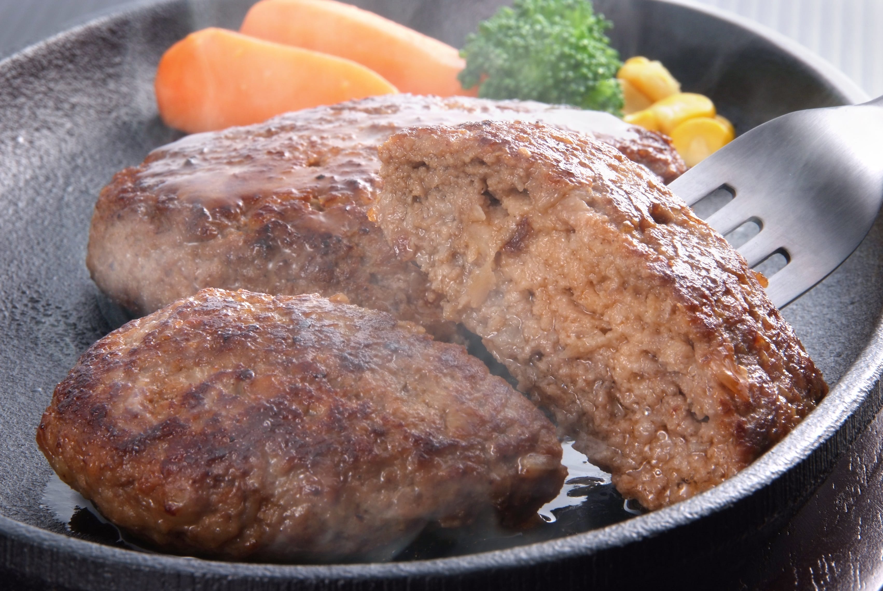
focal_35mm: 300
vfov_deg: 4.6
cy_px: 296
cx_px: 442
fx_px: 7367
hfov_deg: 6.9
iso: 100
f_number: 27
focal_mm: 200
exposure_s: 1/125
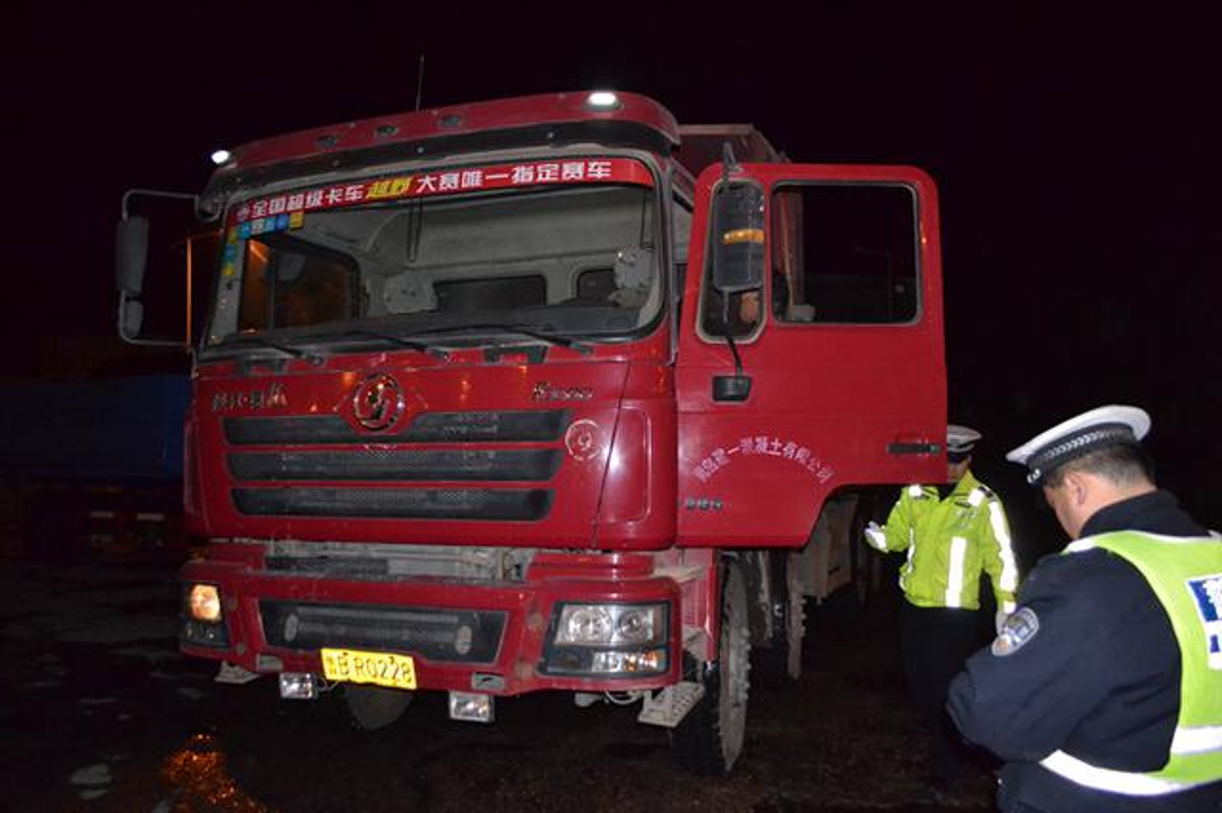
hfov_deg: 67.4
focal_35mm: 27
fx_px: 916
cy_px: 406
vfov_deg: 47.9
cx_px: 611
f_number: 3.5
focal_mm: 18
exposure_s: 1/60
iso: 3200
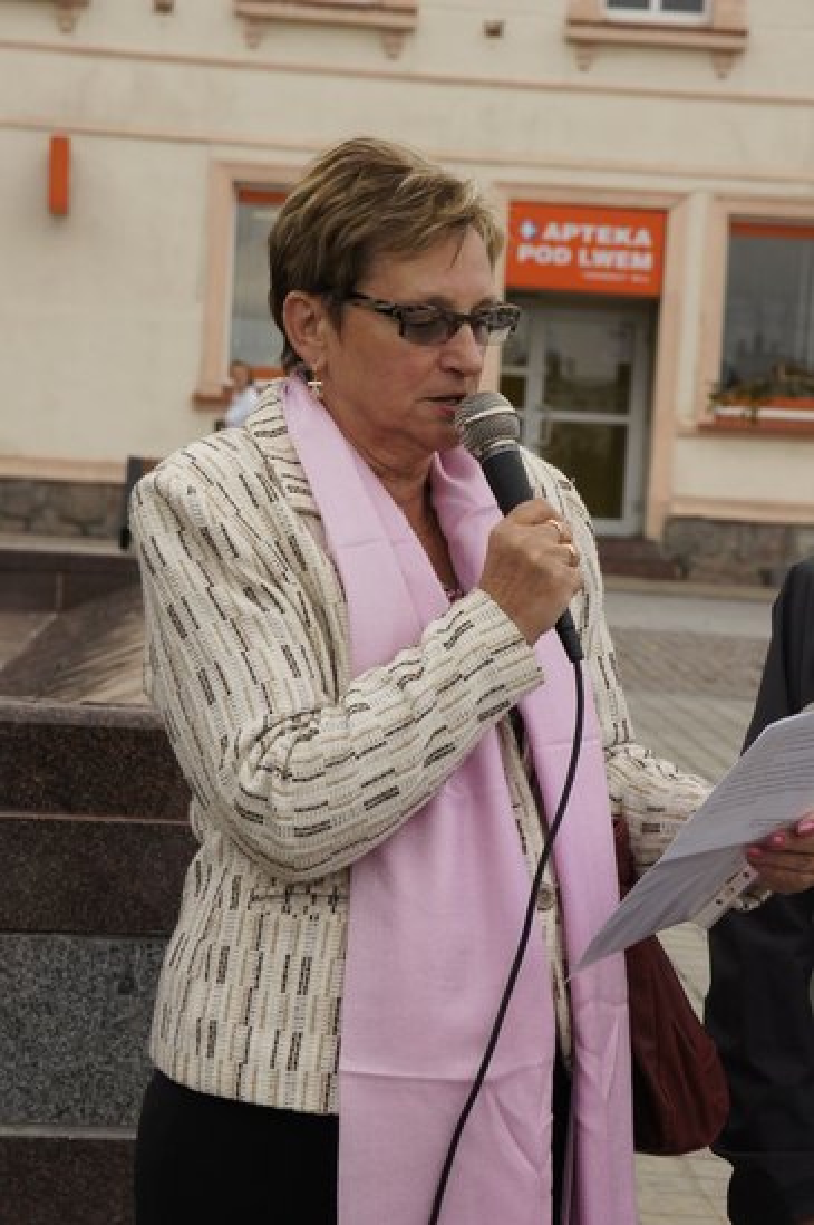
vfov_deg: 19.5
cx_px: 407
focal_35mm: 105
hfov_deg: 13.0
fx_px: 3568
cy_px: 612
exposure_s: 1/160
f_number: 9
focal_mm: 70
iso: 200
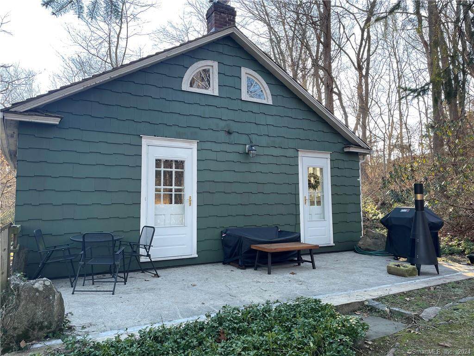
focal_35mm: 26
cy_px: 178
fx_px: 356
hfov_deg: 67.3
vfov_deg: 53.1
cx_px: 237
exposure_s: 1/130
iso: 32
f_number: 1.6
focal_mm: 4.2
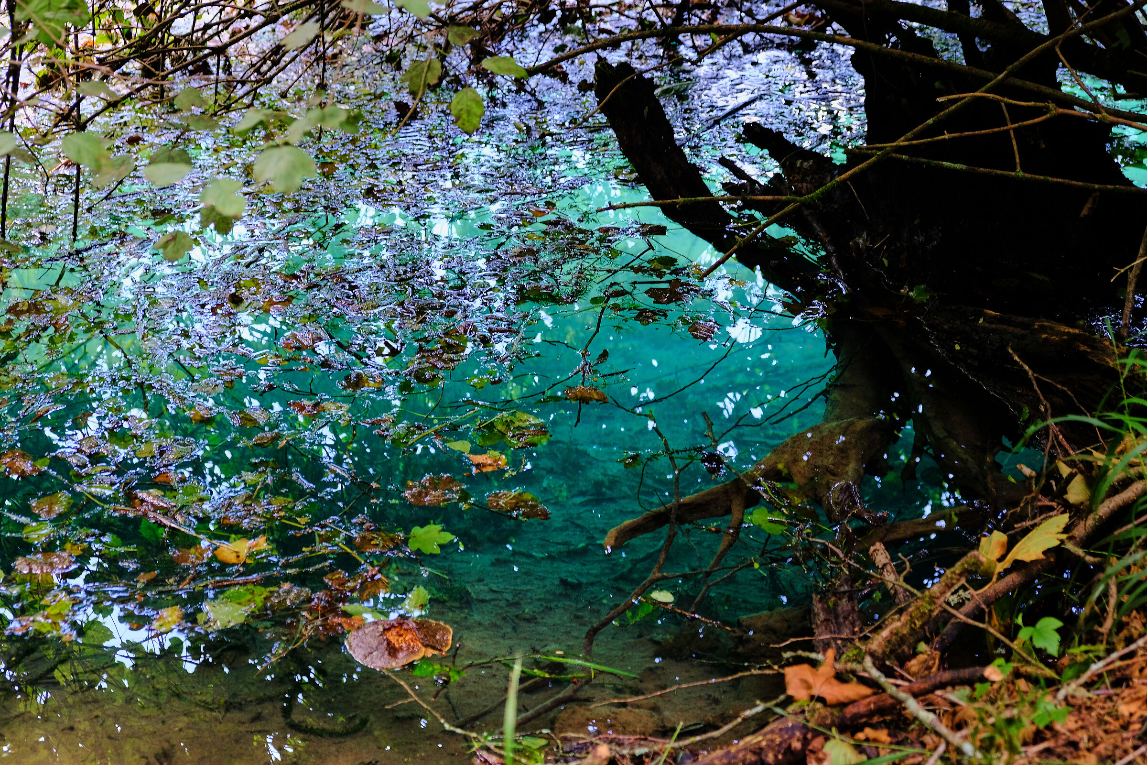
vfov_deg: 22.3
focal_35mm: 61
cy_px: 382
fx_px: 1943
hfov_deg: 32.9
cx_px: 574
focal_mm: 40.7
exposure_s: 1/40
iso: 800
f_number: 4.5
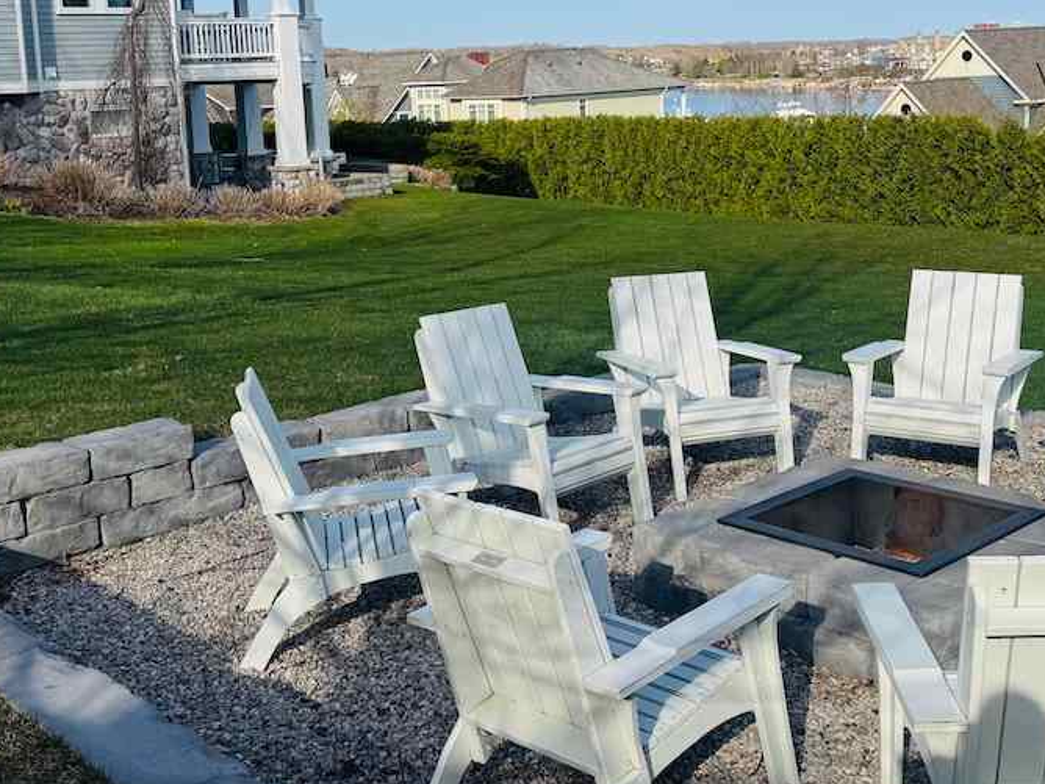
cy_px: 199
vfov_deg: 31.0
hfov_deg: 41.2
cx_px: 532
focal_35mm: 46
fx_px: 1389
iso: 80
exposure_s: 1/5348
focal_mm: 6.76
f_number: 1.78
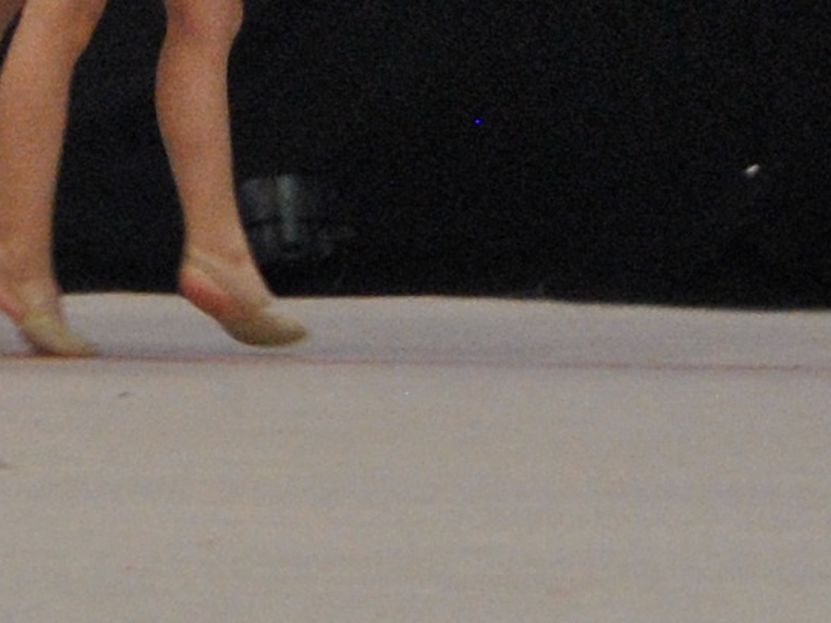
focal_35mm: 770
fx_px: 18495
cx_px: 194
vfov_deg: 1.9
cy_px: -586
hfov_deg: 2.6
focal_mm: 75
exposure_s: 1/125
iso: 800
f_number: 5.3
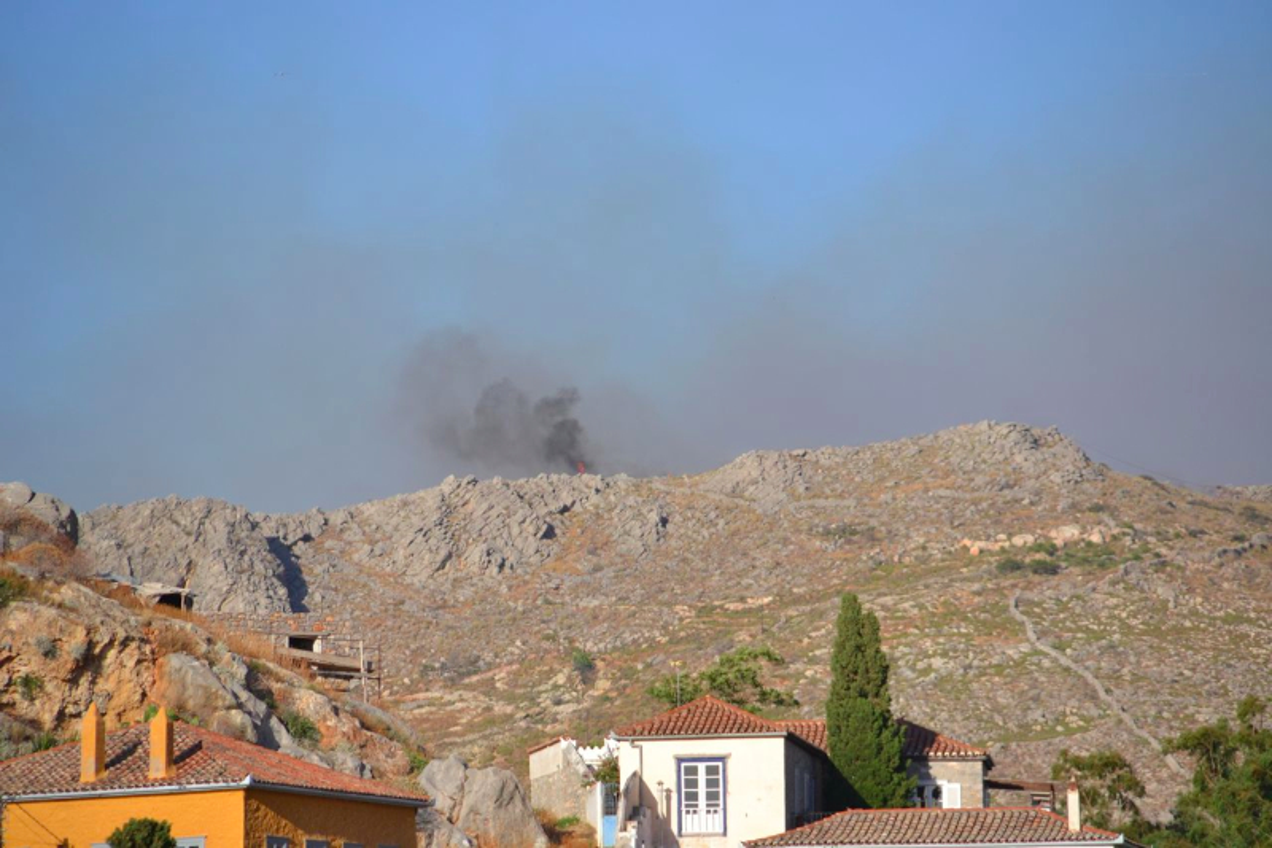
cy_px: 424
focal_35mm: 300
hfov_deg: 6.9
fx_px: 10597
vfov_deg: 4.6
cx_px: 636
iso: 400
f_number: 6.3
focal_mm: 200
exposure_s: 1/2000
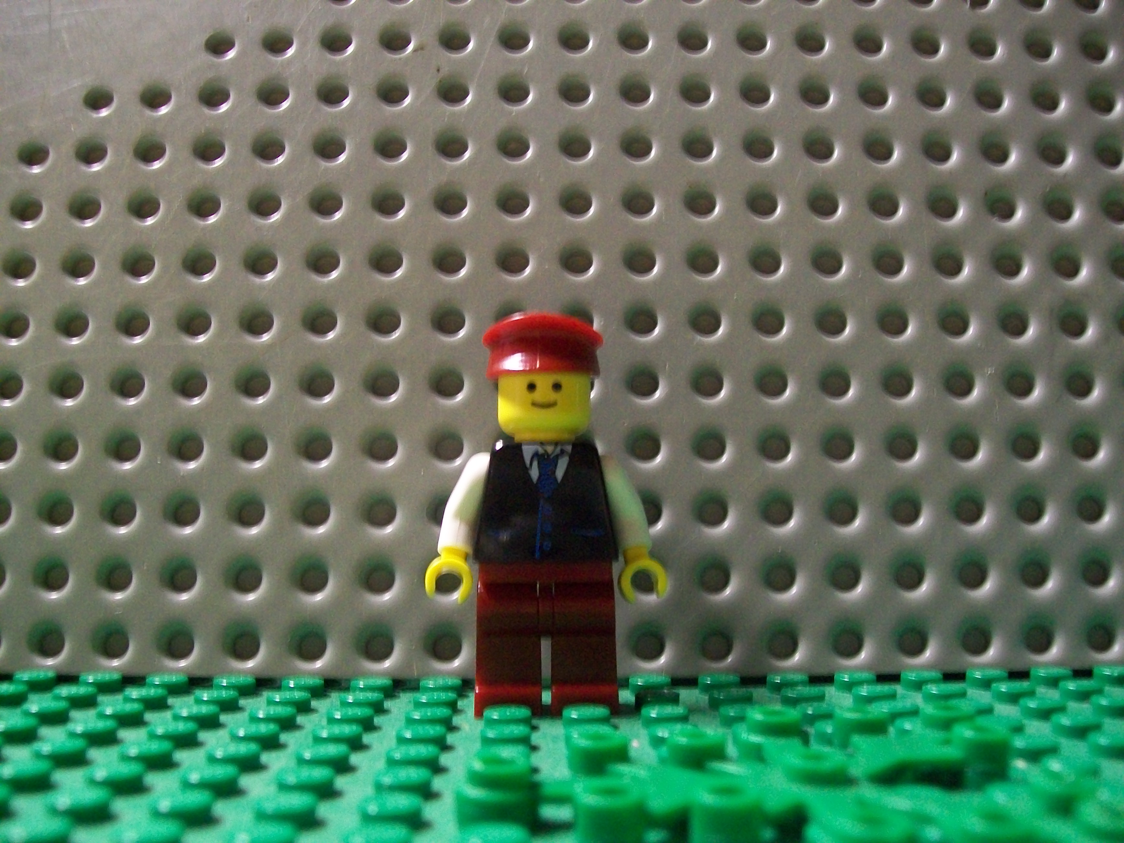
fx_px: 1169
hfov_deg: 51.4
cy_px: 422
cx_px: 562
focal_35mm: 36
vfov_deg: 39.7
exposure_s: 1/8
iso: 200
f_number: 2.7
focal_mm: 6
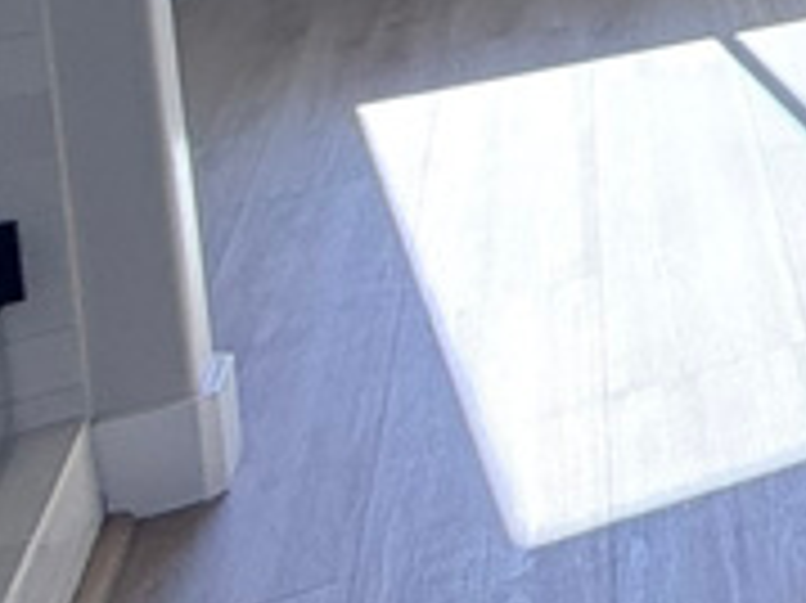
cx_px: 2215
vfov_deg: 15.8
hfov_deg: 12.8
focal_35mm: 80
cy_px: -477
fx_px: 1861
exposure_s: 1/138
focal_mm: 2.22
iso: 64
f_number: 2.2
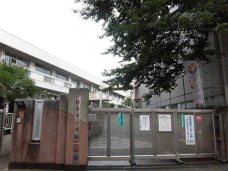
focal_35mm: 24
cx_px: 114
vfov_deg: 56.8
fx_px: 158
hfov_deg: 71.6
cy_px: 86
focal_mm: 4.3
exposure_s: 1/125
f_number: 3.1
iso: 100
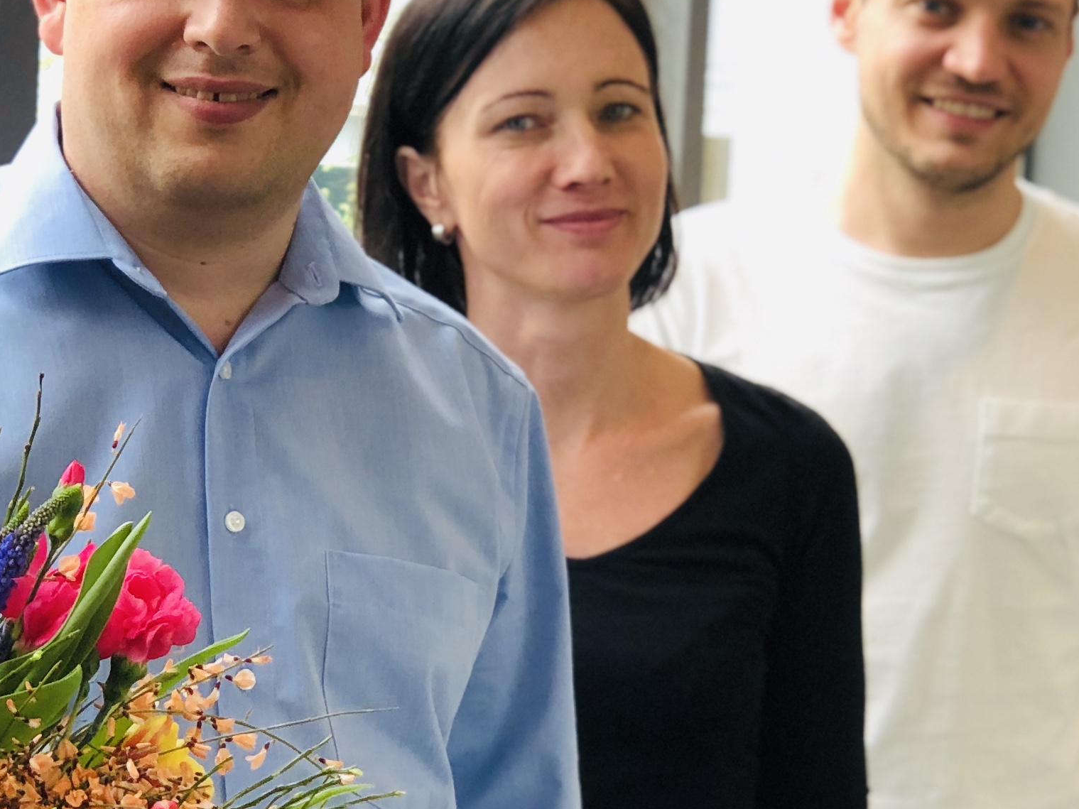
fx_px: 4301
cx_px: 385
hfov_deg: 14.3
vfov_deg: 10.7
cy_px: 474
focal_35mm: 138
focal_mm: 6
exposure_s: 1/60
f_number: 2.4
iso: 25
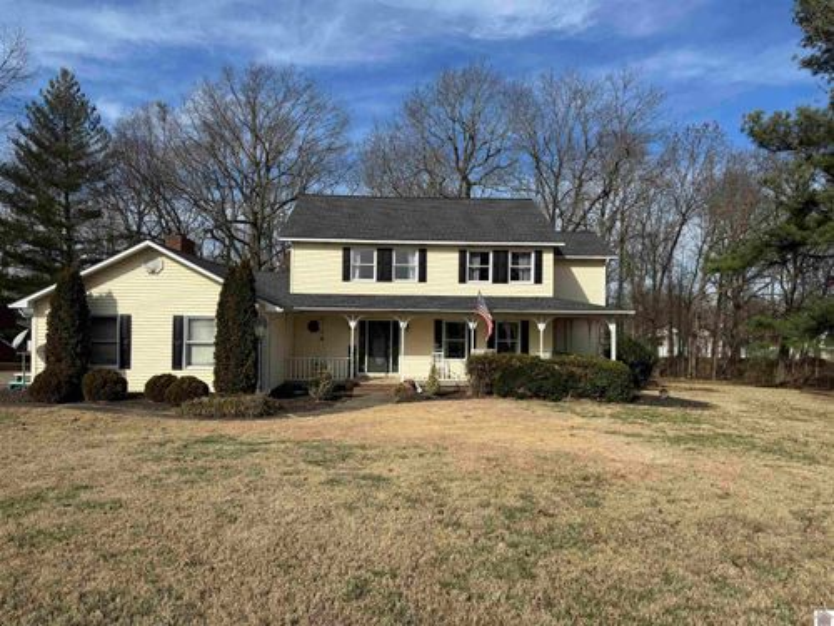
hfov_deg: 71.6
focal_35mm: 24
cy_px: 313
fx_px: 578
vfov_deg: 56.8
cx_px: 417
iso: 80
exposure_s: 1/5814
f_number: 1.78
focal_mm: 6.76
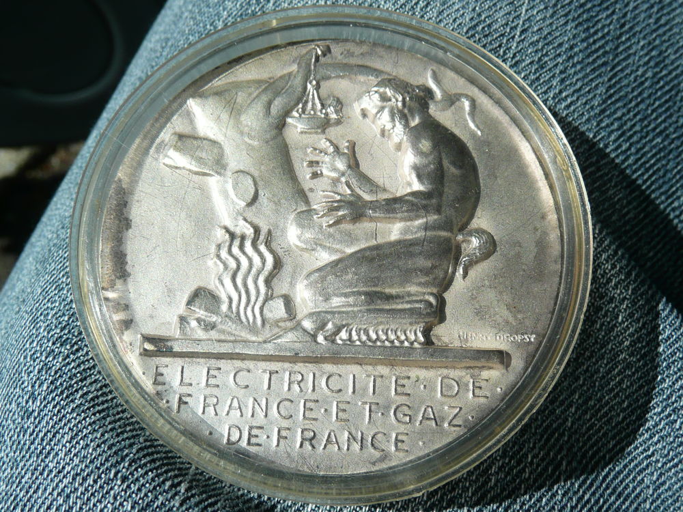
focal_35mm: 36
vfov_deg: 39.7
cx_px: 342
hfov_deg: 51.4
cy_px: 256
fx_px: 710
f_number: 8
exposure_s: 1/250
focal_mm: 4.9
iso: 100
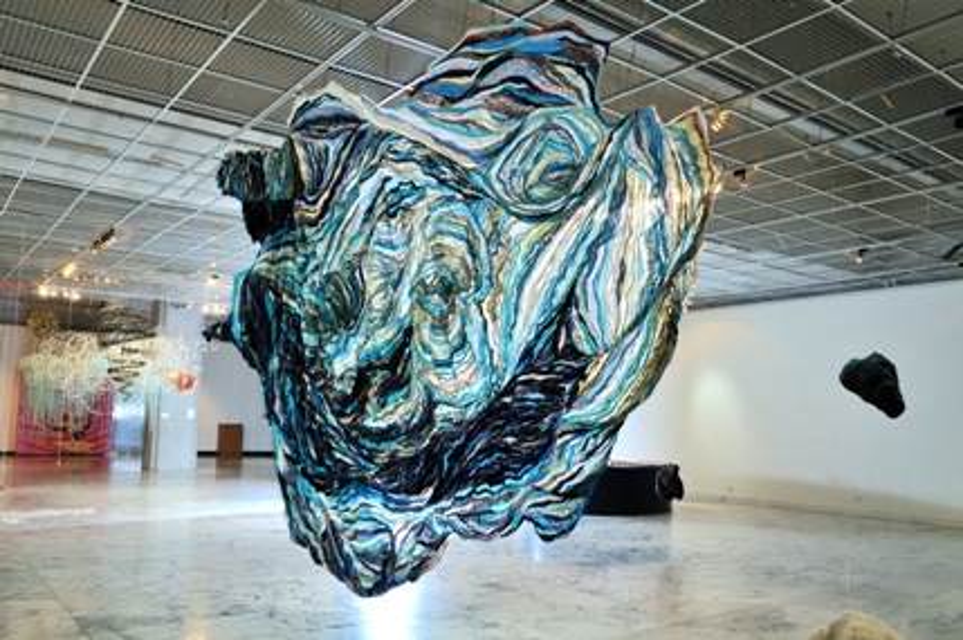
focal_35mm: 30
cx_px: 482
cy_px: 320
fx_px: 802
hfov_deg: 62.0
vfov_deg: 43.5
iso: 640
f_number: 5
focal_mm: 20
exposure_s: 1/50
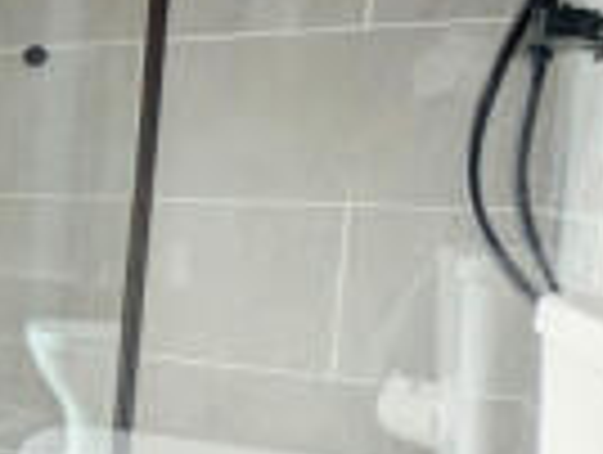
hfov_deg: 19.8
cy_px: 236
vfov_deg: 28.1
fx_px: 907
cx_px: -585
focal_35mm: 52
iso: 40
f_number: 1.95
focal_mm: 2.23
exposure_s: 1/797
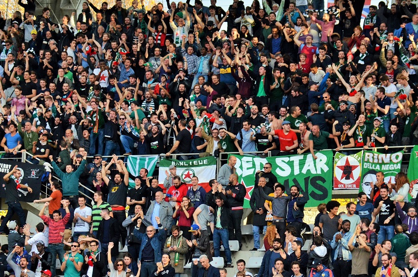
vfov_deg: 11.7
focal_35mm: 117
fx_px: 1356
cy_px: 138
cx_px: 209
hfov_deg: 17.5
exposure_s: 1/800
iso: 1000
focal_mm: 78
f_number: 5.6
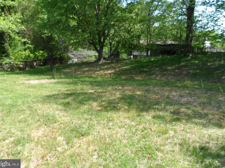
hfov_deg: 69.4
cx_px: 109
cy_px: 81
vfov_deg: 54.9
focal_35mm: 25
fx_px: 162
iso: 80
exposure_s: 1/350
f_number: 3.2
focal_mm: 4
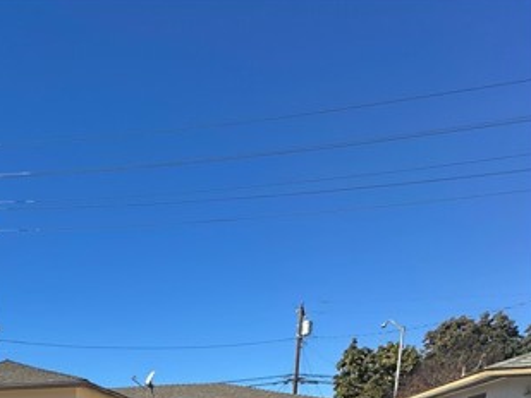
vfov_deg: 32.8
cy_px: 540
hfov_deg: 58.2
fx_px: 445
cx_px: 127
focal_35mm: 29
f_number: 2.2
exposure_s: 1/2817
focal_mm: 2.22
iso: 50
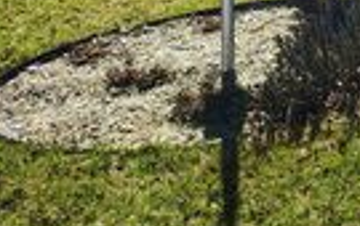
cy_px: -218
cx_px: 552
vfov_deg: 12.4
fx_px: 924
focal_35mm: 94
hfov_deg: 19.1
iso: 100
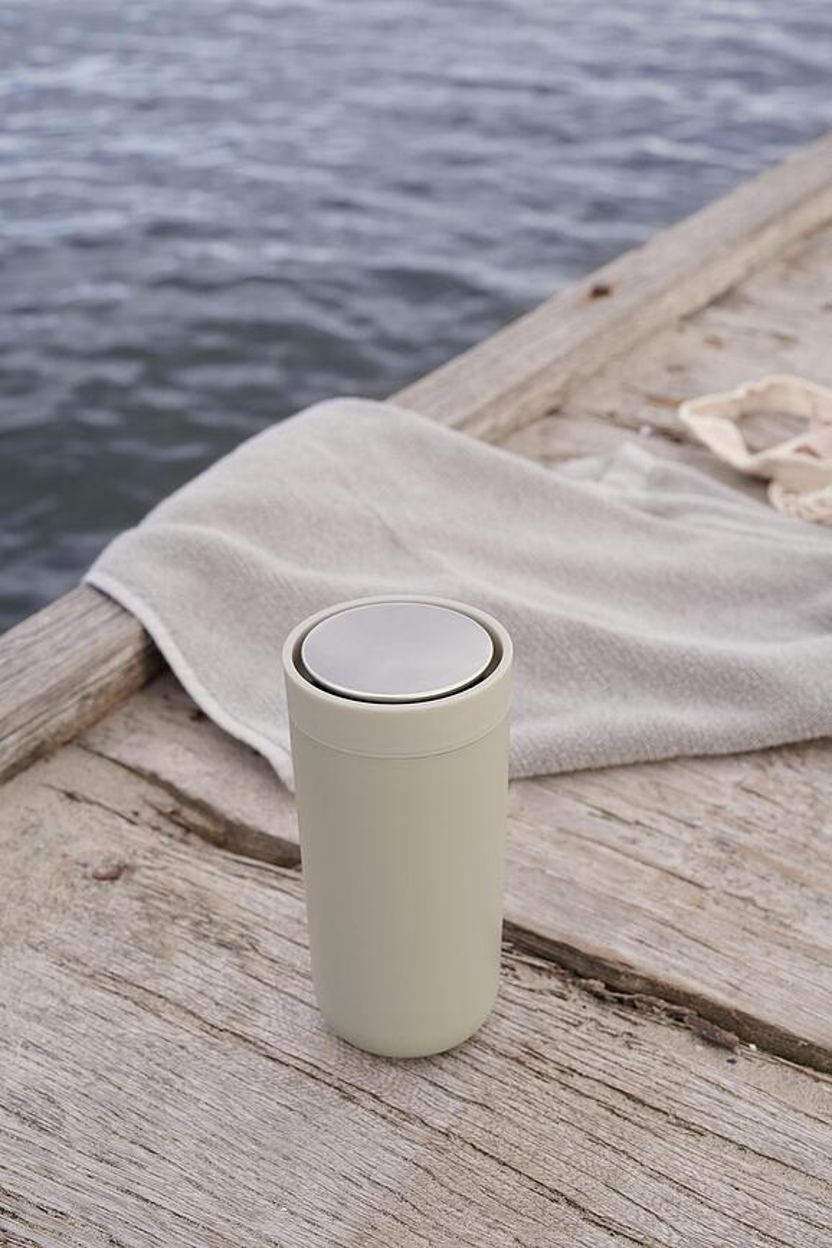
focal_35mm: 50
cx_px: 416
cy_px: 624
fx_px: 1733
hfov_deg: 27.0
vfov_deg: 39.6
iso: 100
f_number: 9
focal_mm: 50
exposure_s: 1/80
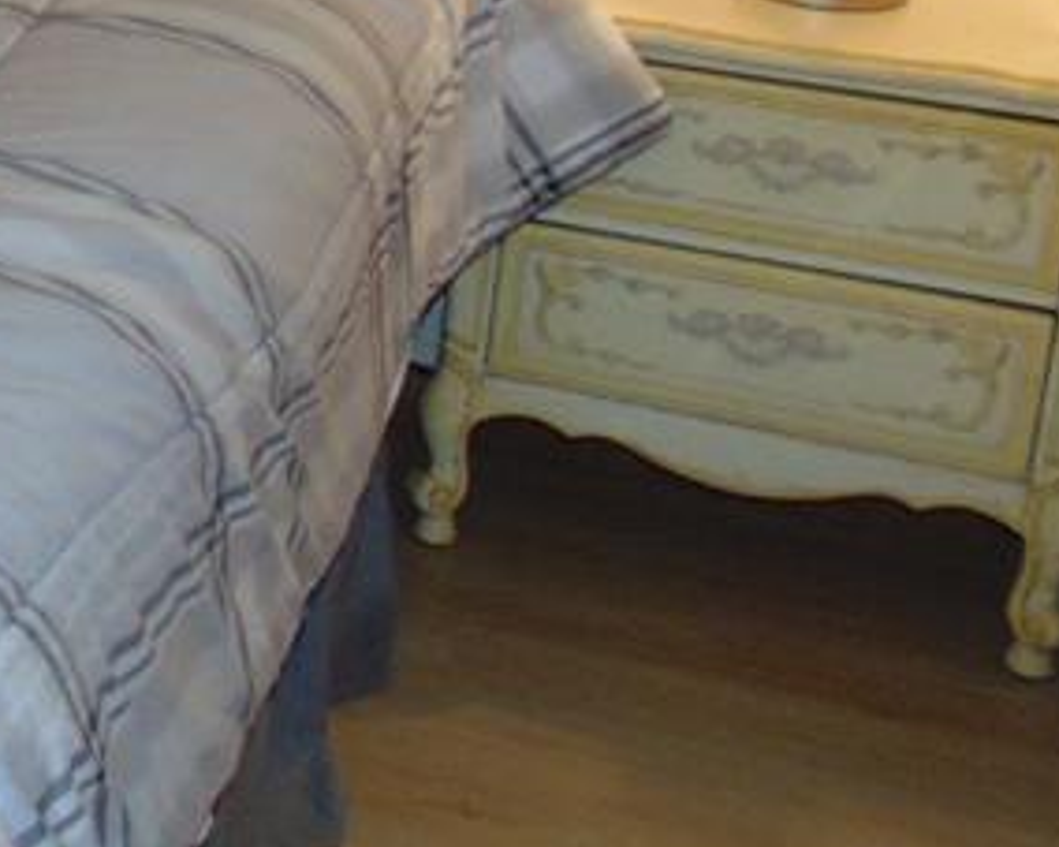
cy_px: -224
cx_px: -705
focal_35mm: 88
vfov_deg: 16.6
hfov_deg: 18.3
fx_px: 2757
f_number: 3
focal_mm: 4.5
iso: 200
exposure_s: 1/30
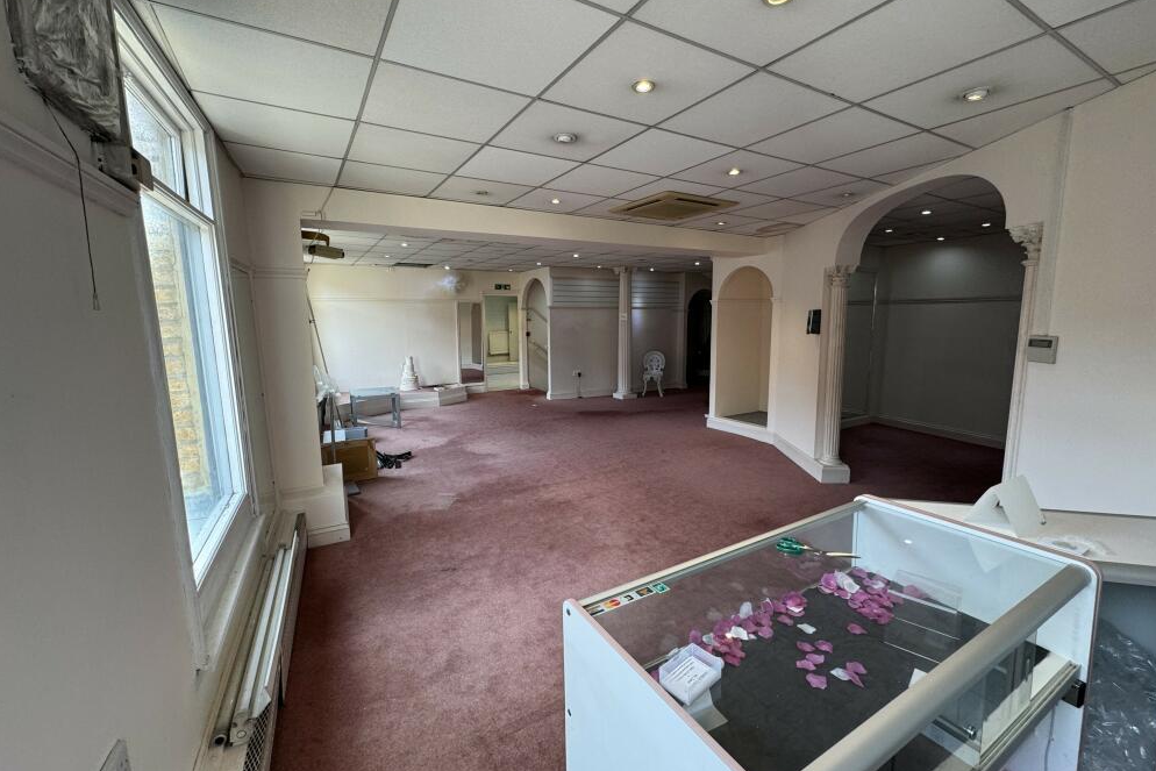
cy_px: 374
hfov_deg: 100.4
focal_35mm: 15
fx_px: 482
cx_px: 572
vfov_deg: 77.3
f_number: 2.2
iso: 160
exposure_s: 1/100
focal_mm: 2.22
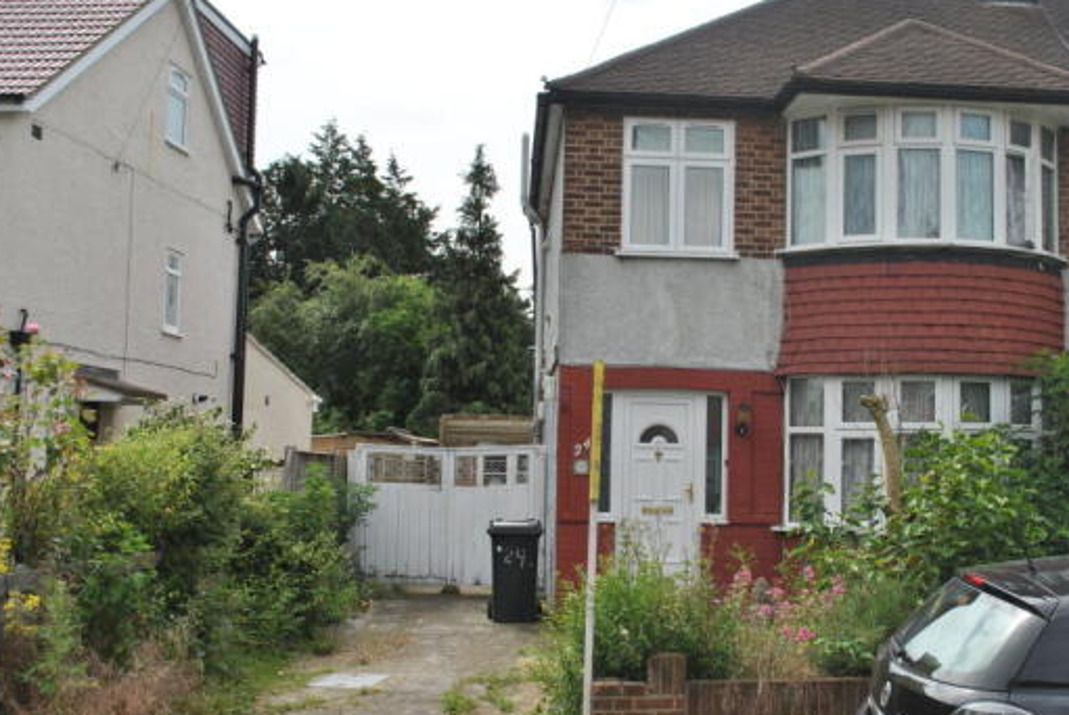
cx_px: 654
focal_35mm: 46
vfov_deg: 29.3
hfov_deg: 42.4
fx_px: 1367
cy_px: 365
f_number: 9
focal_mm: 24
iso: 100
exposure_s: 1/200
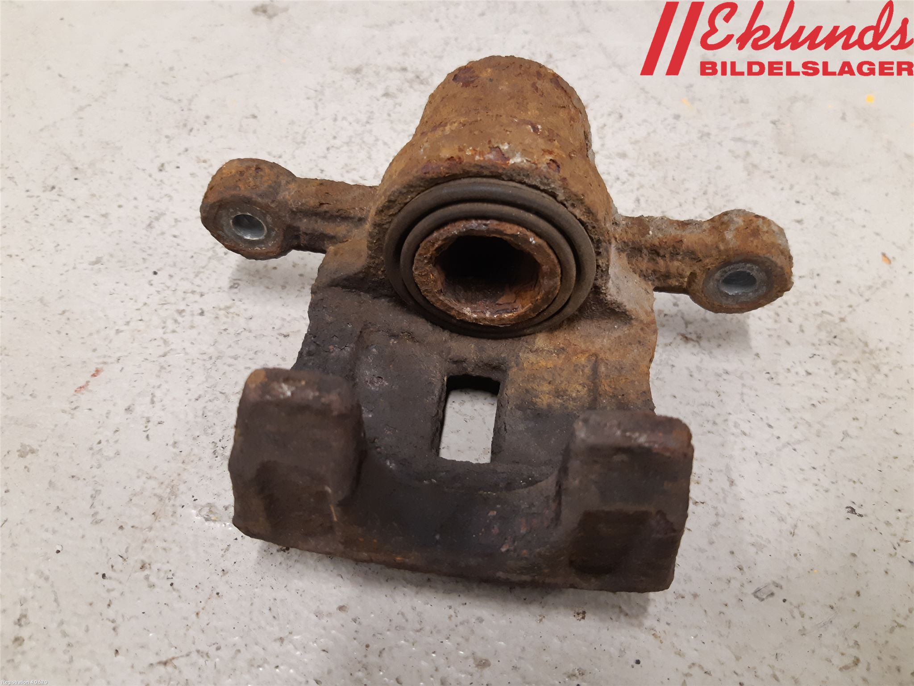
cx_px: 457
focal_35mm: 26
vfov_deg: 53.1
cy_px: 343
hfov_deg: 67.3
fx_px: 687
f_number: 1.7
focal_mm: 3.93
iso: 250
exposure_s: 1/50
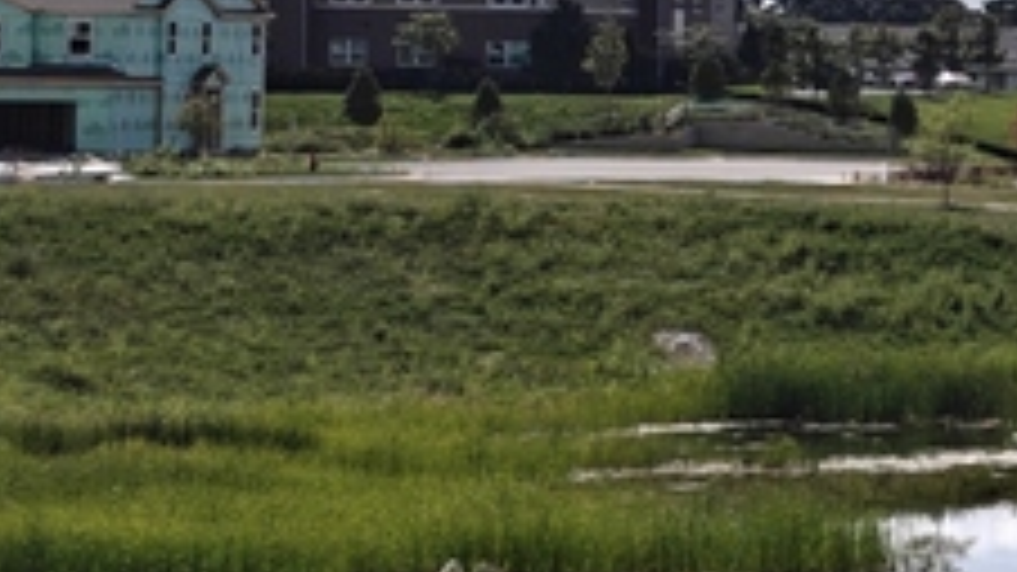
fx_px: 4314
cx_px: 3141
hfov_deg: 9.8
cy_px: 149
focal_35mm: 160
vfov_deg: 7.6
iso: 50
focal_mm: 6.06
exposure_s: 1/2482
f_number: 1.6
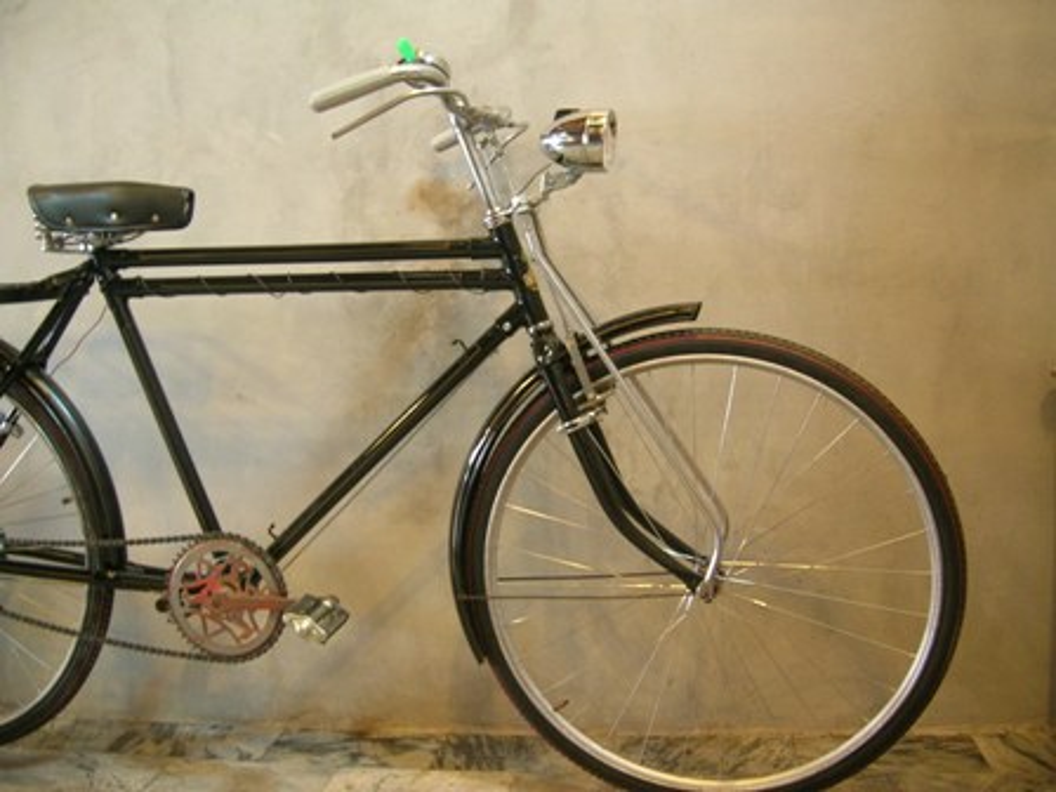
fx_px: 1068
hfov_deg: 52.6
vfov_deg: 40.7
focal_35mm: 35
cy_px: 396
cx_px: 528
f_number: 2.8
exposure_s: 1/3.7
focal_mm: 5.4
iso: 156
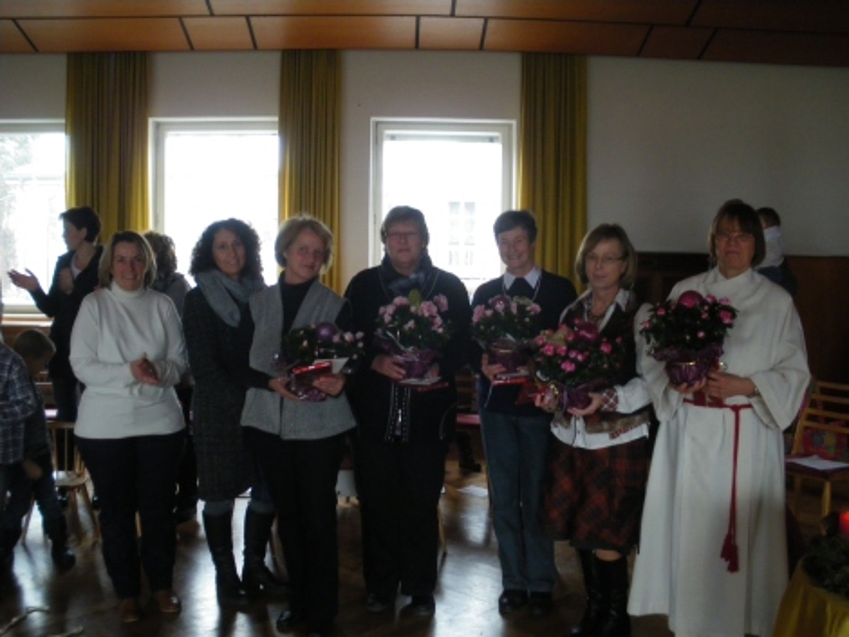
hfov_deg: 51.3
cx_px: 424
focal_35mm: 36
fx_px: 883
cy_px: 318
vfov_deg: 39.7
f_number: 3.5
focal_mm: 6.3
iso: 320
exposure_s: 1/50
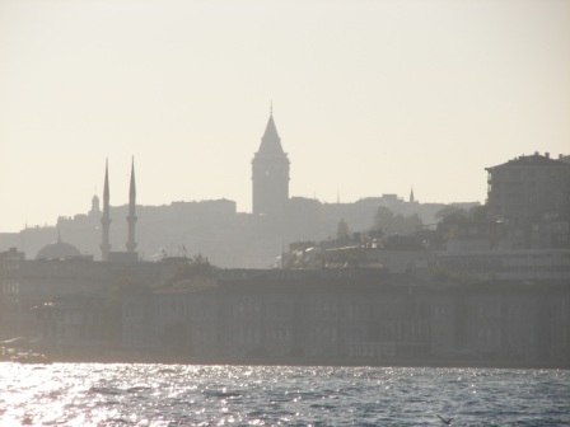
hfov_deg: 5.7
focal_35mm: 348
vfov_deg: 4.3
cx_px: 285
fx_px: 5730
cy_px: 214
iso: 50
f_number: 5
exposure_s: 1/800
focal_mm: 57.7
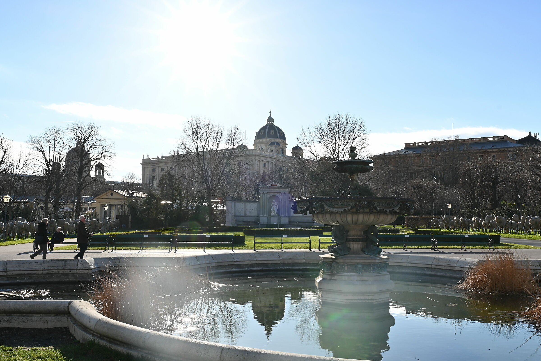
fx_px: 541
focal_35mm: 36
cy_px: 180
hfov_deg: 53.1
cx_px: 270
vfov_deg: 36.9
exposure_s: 1/125
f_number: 13
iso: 100
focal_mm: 24
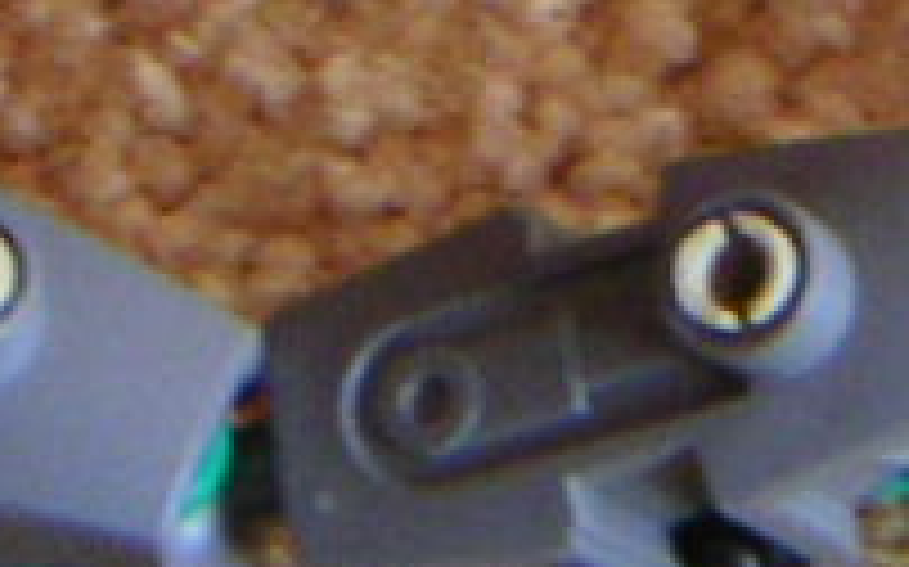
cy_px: 130
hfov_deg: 8.0
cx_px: 486
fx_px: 6487
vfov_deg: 5.0
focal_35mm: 262
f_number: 2.9
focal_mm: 5.1
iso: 160
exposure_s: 1/45
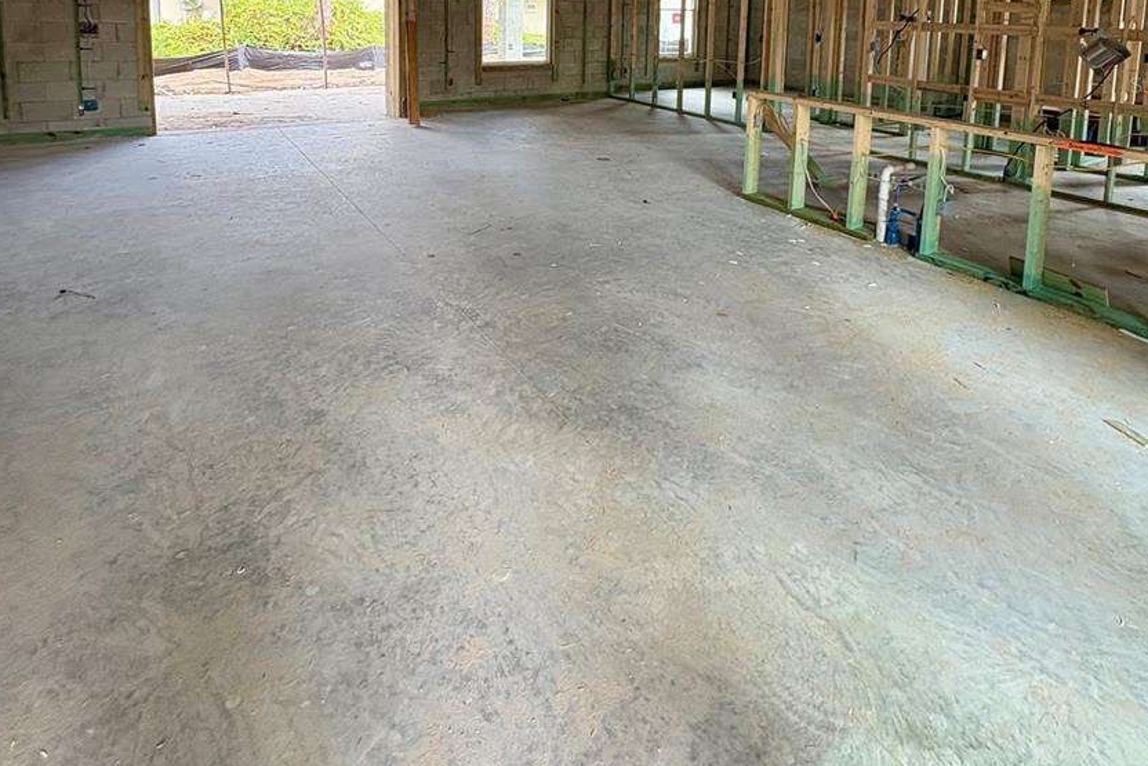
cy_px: 84
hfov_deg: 81.1
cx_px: 607
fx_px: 670
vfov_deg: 52.7
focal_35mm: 21
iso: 200
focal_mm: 2.22
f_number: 2.2
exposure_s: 1/99
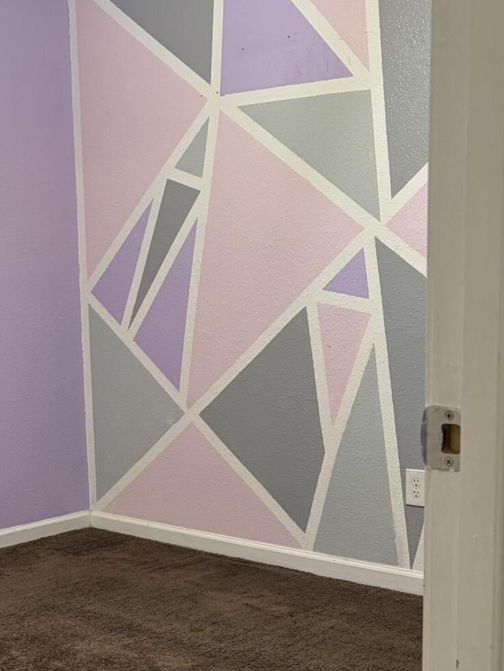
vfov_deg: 35.6
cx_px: 53
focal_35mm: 53
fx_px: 1029
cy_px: 477
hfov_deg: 26.6
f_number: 1.6
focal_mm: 5.96
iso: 125
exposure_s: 1/60
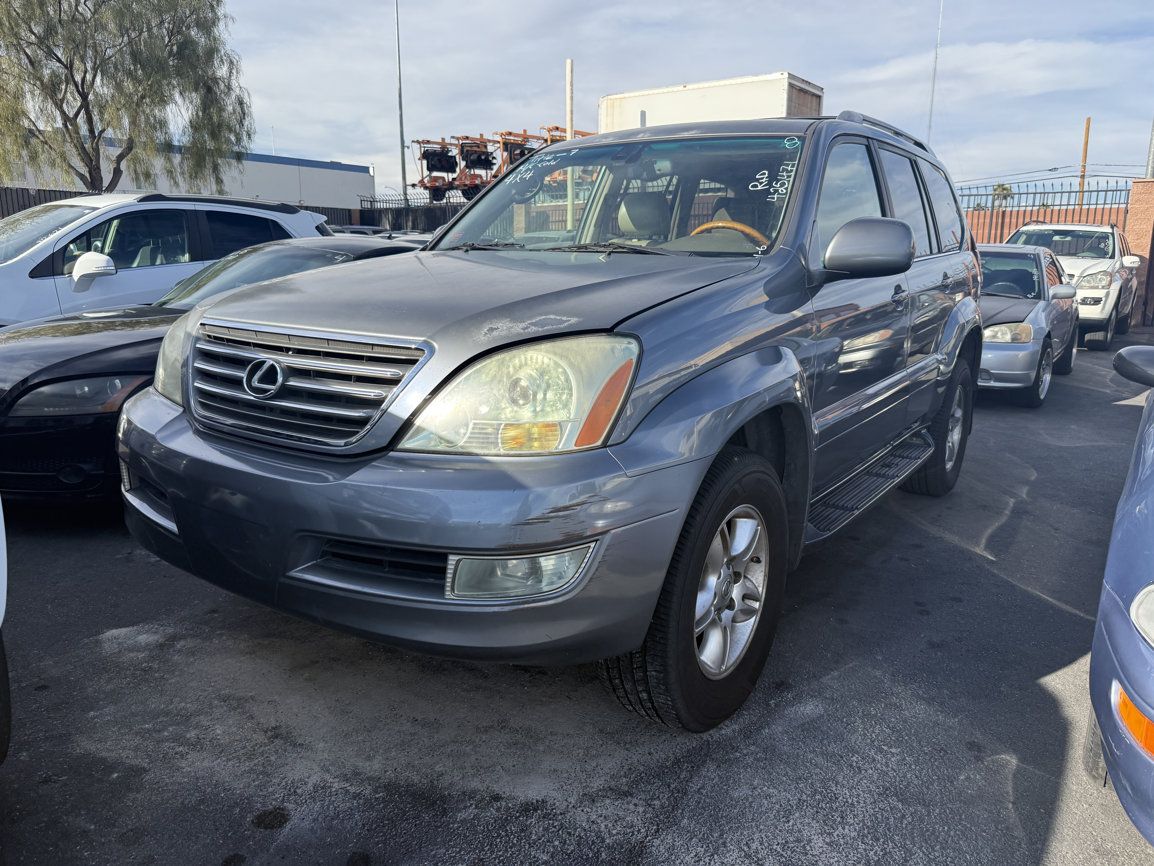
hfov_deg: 71.6
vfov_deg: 56.8
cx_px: 577
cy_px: 433
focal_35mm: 24
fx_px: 800
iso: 100
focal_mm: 6.76
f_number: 1.78
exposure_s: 1/3145
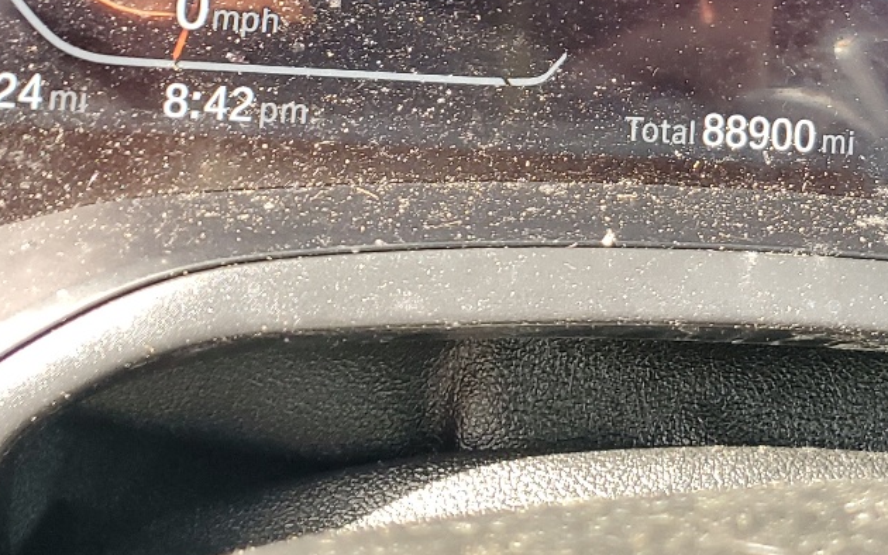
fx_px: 1694
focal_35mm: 70
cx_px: 636
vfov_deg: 17.6
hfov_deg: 29.0
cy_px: -145
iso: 75
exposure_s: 1/120
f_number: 1.5
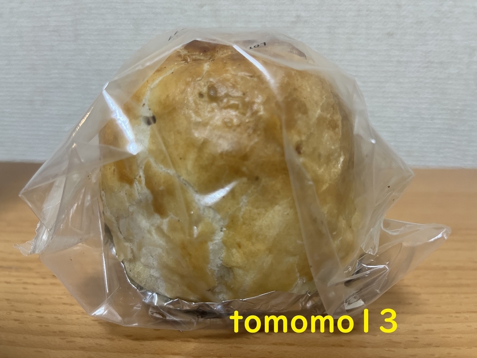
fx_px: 358
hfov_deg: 67.3
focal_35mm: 26
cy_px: 179
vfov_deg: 53.1
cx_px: 238
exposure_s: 1/50
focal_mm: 5.1
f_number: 1.6
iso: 160
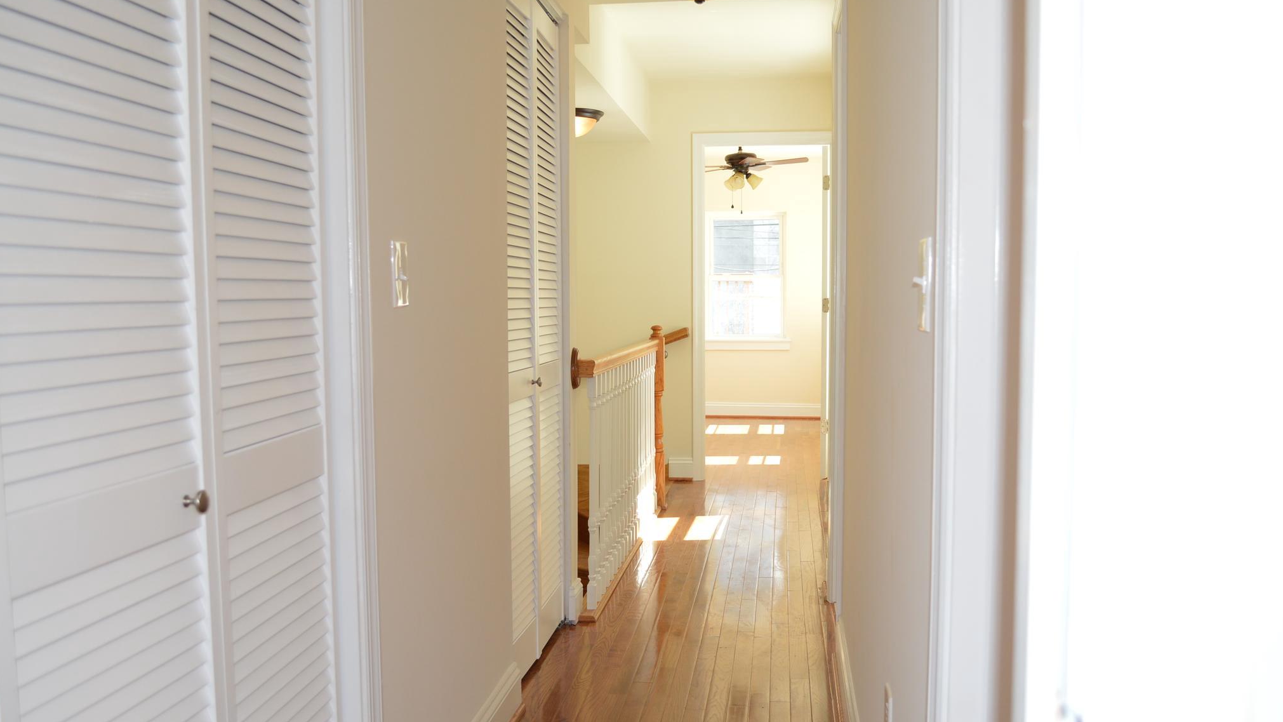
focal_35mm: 35
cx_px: 637
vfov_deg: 33.7
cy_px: 404
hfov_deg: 56.6
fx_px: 1191
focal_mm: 22
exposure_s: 1/80
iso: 400
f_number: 4
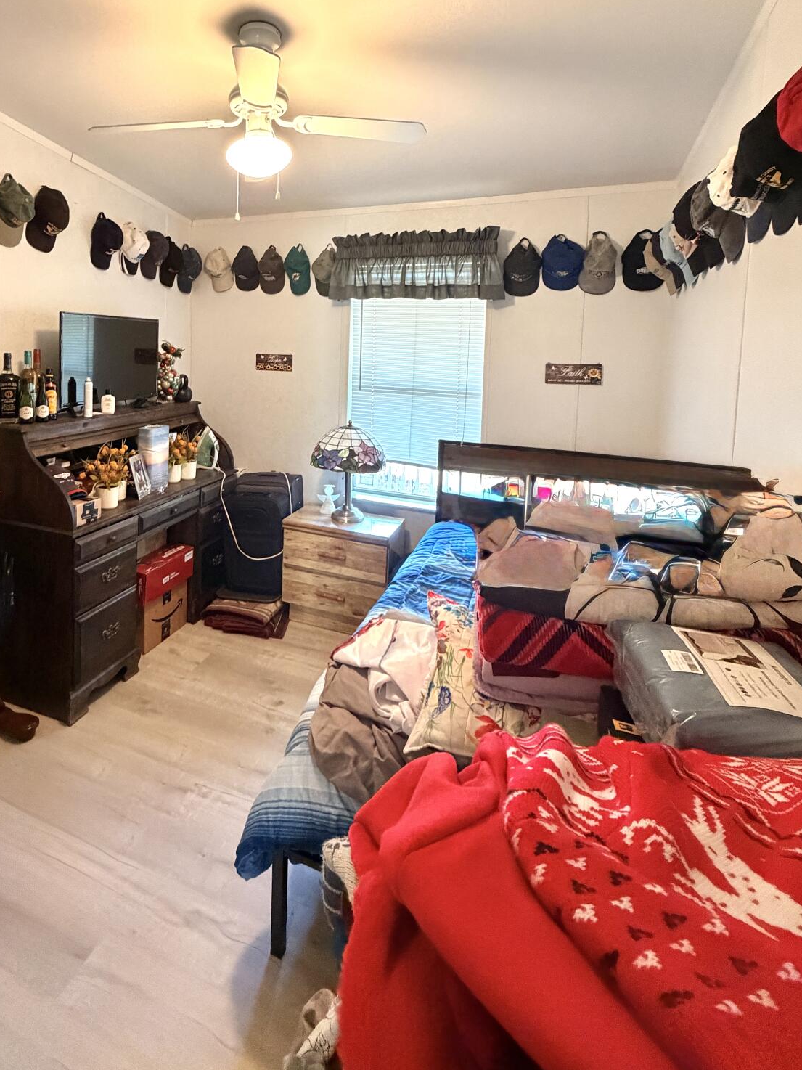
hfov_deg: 67.2
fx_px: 587
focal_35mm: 19
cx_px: 282
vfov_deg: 82.6
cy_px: 385
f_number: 2.2
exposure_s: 1/60
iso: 800
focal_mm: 2.22
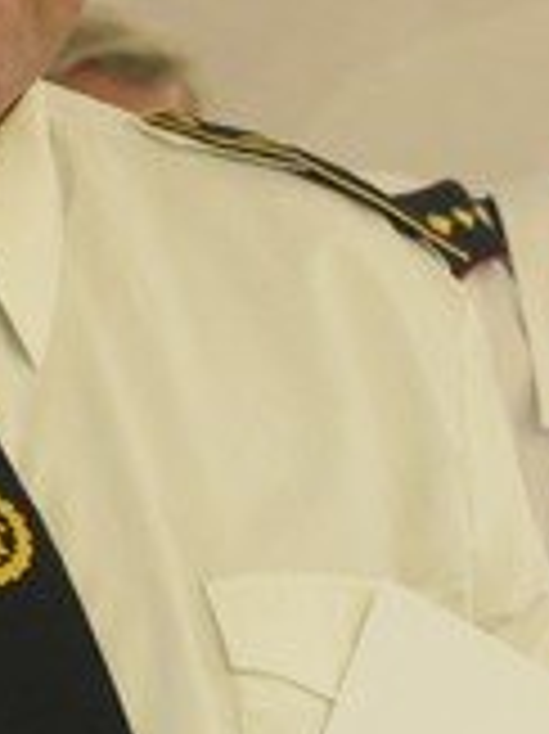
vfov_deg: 6.5
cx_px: -441
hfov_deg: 4.8
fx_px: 6500
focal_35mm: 307
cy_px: 531
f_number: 5.6
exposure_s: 1/125
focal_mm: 62
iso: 4000
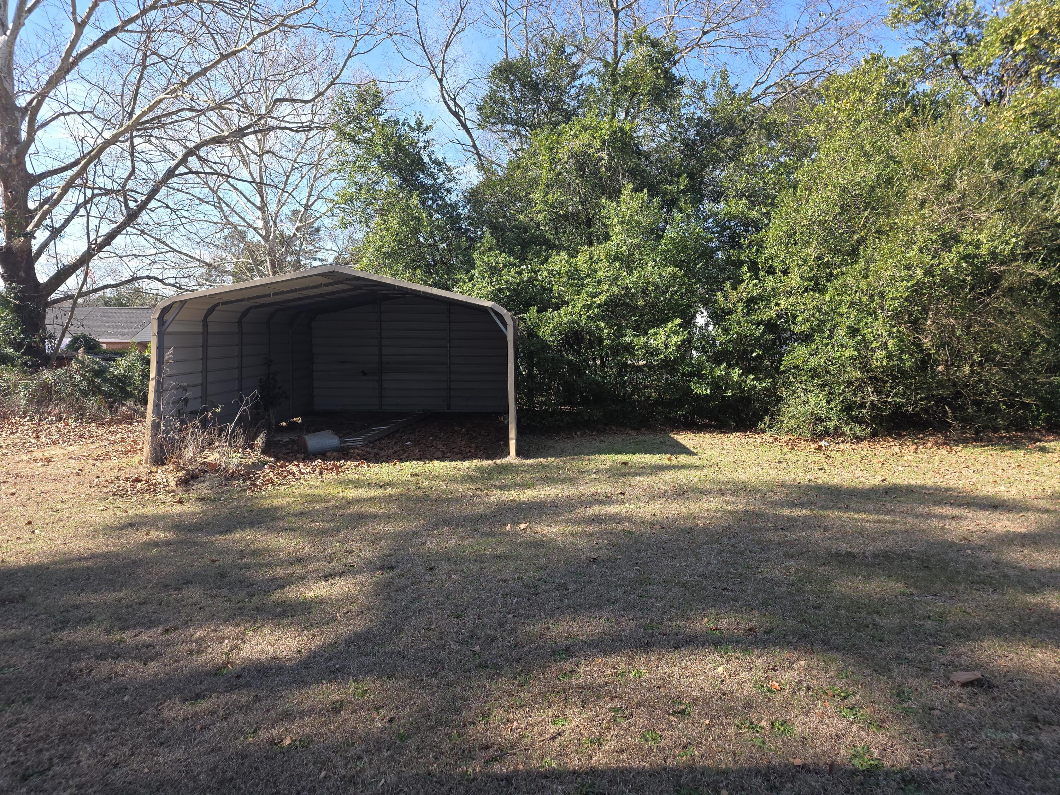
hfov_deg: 73.9
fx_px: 704
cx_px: 530
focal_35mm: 23
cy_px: 398
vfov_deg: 58.9
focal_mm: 6.25
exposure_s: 1/249
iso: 12
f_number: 1.7
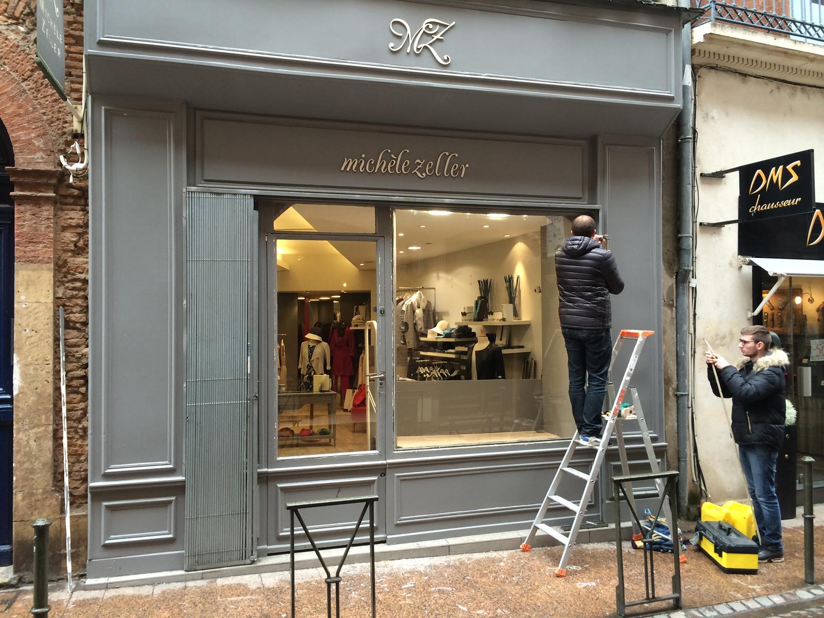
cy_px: 309
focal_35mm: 30
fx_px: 714
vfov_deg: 46.8
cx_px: 412
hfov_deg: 60.0
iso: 40
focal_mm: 4.12
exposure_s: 1/40
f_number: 2.2
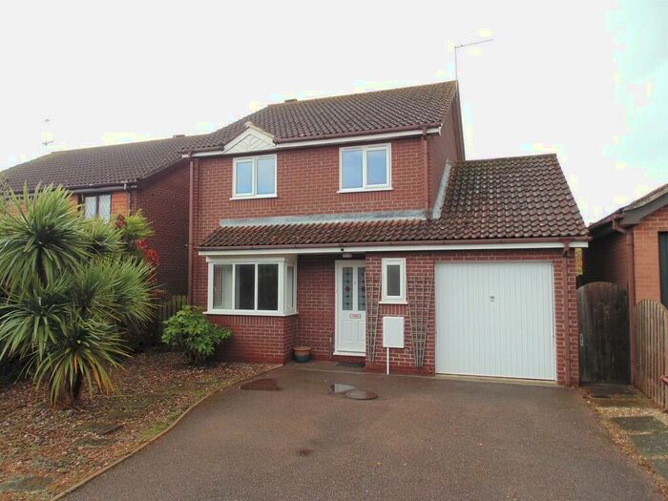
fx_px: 463
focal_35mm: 24
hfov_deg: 71.6
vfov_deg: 56.8
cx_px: 334
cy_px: 250
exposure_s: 1/250
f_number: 3.1
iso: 80
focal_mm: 4.3
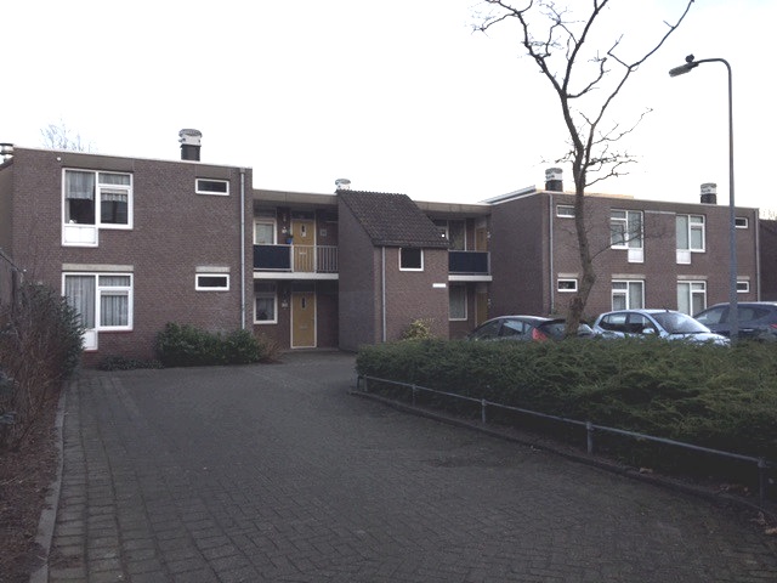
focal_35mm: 29
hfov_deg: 61.7
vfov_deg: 48.2
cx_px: 388
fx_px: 651
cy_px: 292
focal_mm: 4.15
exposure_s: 1/434
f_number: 2.2
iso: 32
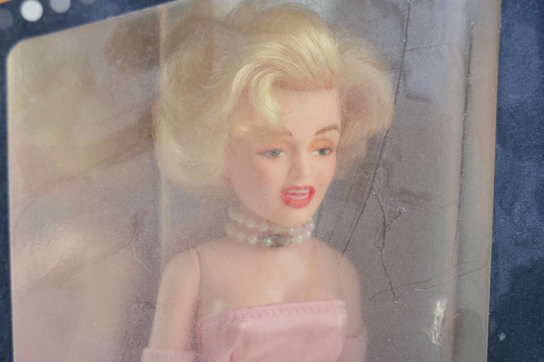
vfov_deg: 16.5
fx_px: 1246
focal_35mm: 82
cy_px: 181
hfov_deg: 24.6
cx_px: 272
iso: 100
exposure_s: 1/30
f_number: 7.1
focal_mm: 55
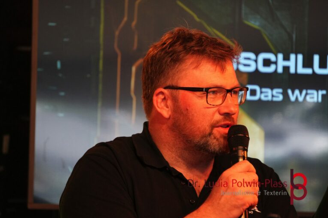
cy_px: 109
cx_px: 165
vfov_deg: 4.7
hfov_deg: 7.1
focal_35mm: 290
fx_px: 2641
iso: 2500
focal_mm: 192
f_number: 6.3
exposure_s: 1/320
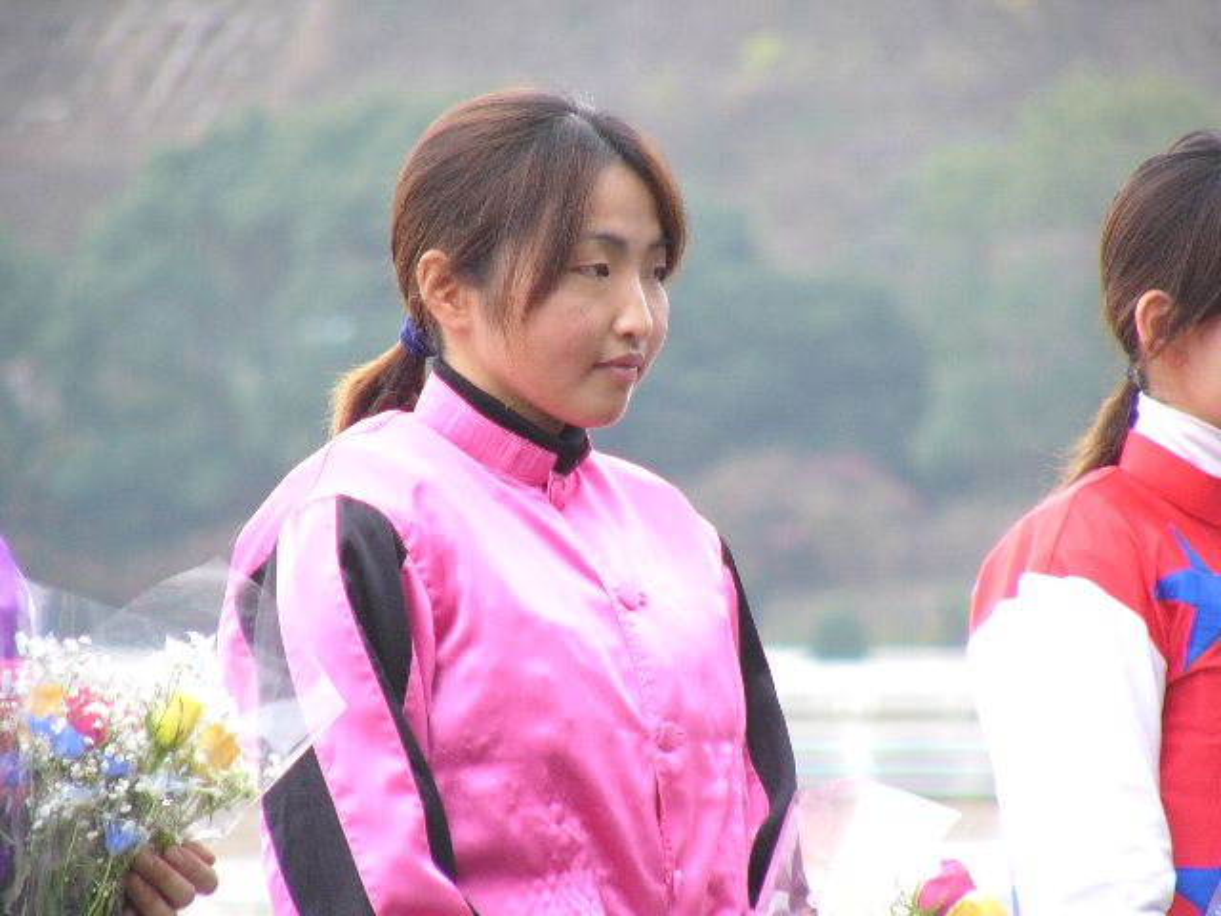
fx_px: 15238
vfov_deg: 3.4
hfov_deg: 4.6
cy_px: 458
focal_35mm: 432
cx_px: 610
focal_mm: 72
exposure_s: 1/125
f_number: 3.7
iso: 100
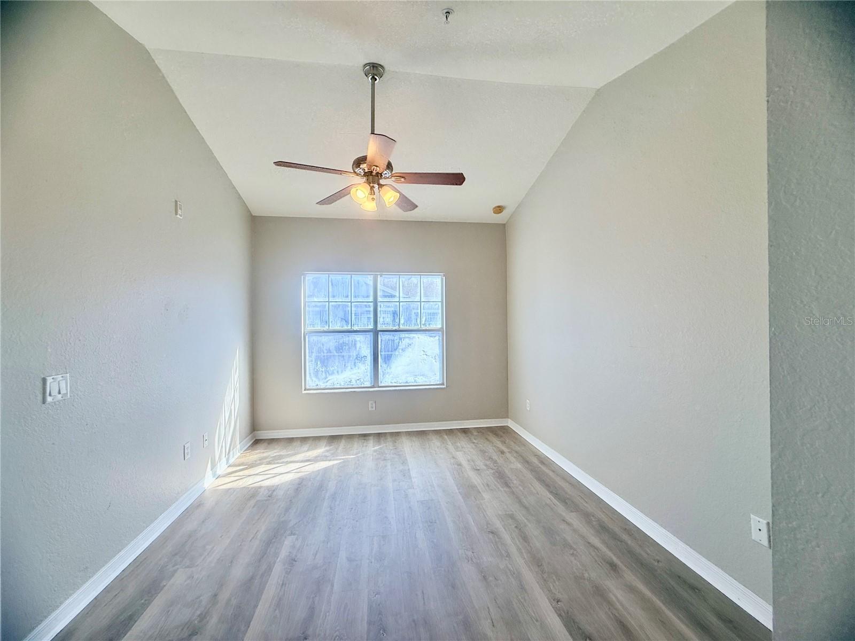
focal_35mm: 14
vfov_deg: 85.7
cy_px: 320
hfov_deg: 102.1
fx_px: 346
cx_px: 428
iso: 40
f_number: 2.2
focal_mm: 2.22
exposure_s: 1/178
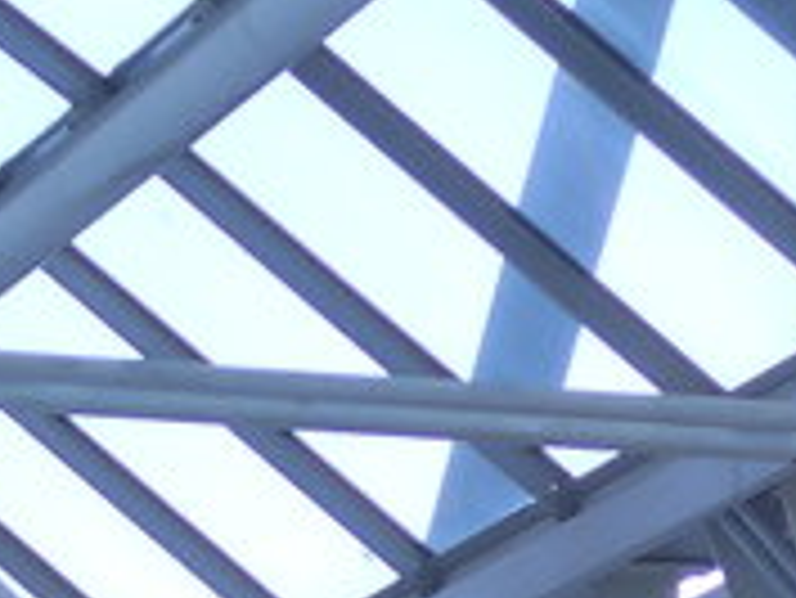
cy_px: 1767
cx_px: -1619
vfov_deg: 4.3
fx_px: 7640
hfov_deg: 5.6
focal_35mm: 332
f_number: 3.2
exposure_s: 1/100
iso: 250
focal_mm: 10.1
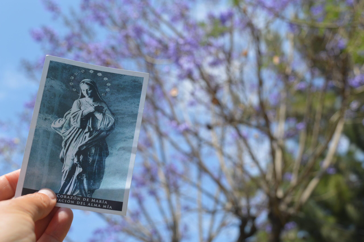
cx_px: 182
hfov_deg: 38.9
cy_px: 121
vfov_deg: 26.4
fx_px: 515
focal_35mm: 51
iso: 100
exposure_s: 1/250
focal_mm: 34
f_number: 8
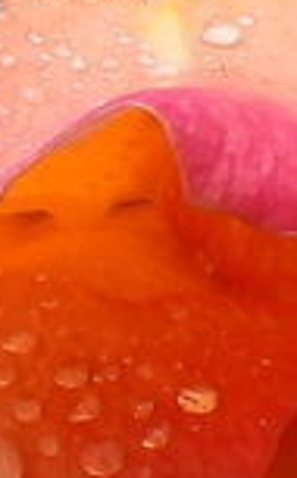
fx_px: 21405
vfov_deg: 1.3
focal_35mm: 1645
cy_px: 331
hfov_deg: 0.8
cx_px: 203
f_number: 4.5
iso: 100
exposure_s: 1/1000
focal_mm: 33
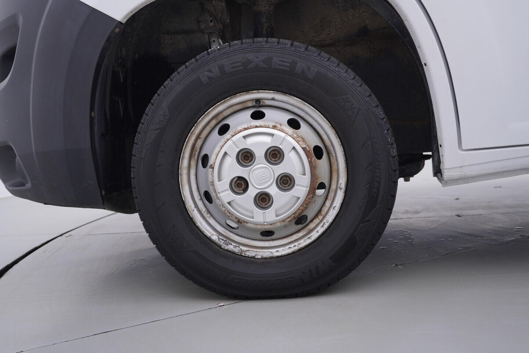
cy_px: 176
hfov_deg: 53.1
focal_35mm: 36
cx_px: 264
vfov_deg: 36.9
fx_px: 529
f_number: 3.5
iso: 125
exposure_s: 1/60
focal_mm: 24
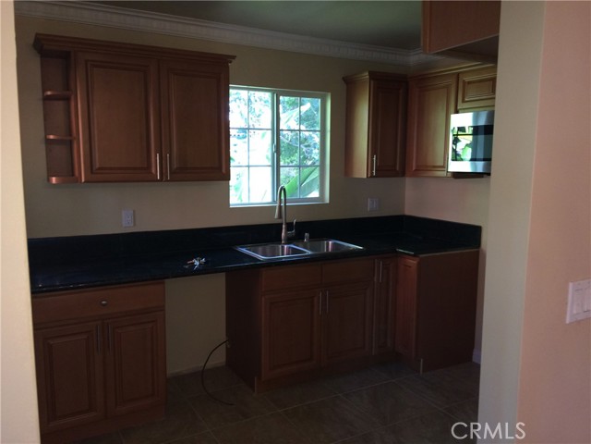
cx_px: 296
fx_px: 495
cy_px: 222
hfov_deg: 61.7
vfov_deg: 48.2
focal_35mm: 29
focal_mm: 4.15
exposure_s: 1/30
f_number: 2.2
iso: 80
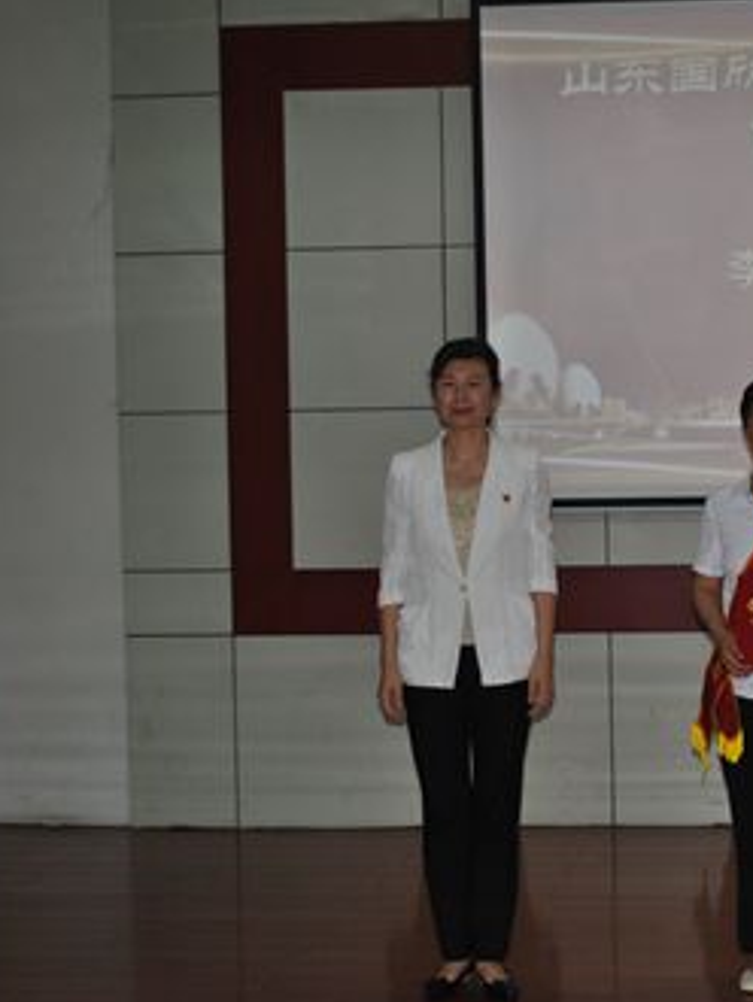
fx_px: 2028
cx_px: 729
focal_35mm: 70
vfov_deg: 27.8
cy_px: 503
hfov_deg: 20.5
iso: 200
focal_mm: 32
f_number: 4.8
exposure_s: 1/60
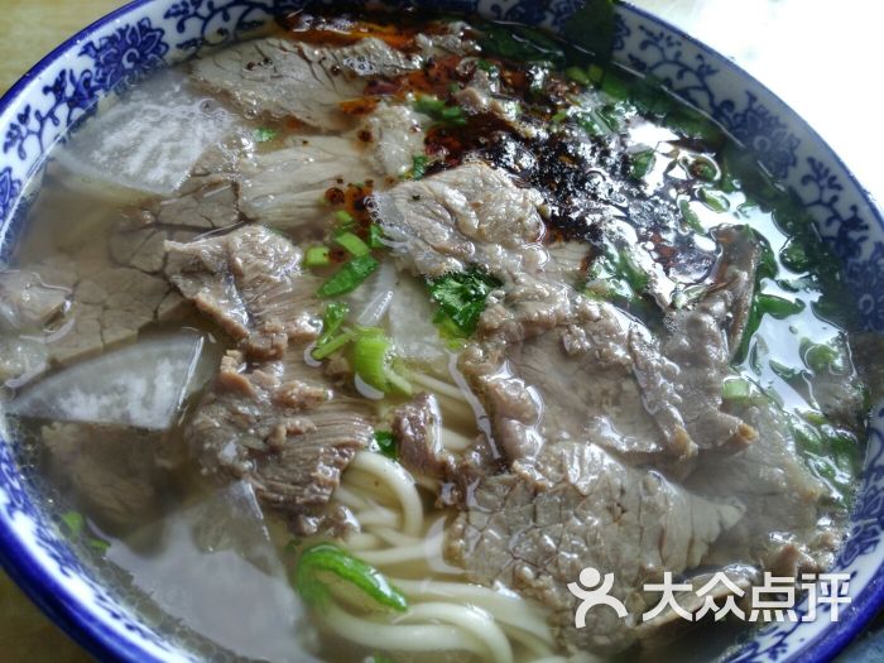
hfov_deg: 63.4
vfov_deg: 49.7
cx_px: 442
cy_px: 332
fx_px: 715
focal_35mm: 28
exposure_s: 1/50
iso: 142
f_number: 2
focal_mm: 3.79
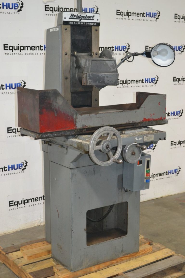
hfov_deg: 23.8
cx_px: 92
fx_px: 439
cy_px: 139
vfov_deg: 35.1
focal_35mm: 57
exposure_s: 1/60
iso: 1400
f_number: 5
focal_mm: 38
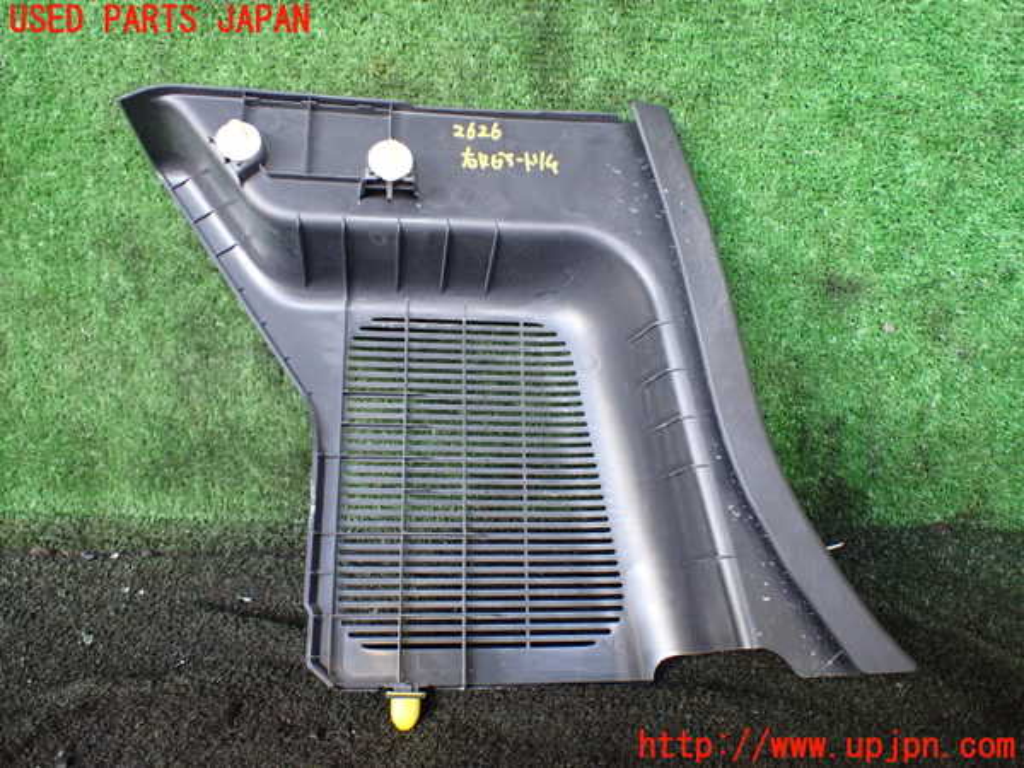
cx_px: 512
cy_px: 384
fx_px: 887
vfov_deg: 46.8
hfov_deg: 60.0
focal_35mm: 30
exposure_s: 1/125
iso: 500
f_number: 2.3
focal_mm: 5.4
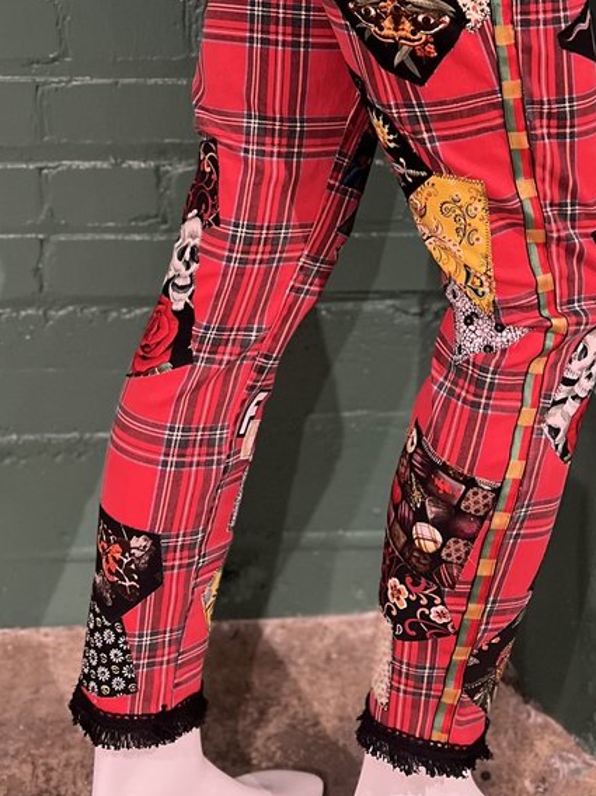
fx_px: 1263
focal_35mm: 55
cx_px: 381
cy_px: 131
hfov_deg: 26.4
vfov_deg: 33.7
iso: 500
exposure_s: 1/60
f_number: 1.5
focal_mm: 5.7
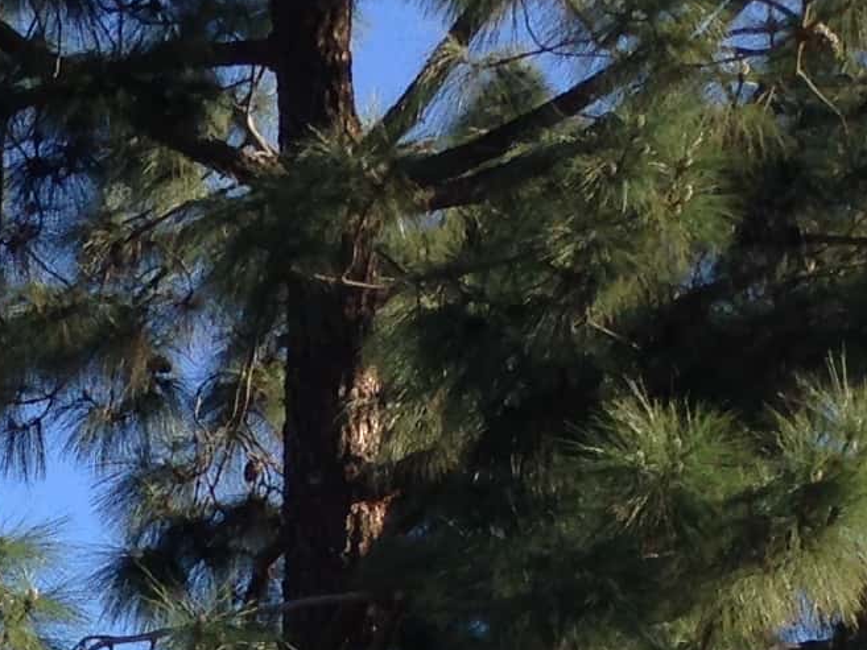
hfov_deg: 10.6
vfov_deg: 8.3
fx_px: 4108
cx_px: -1094
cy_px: 1539
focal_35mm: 164
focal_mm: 4.12
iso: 50
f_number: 2.4
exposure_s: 1/596
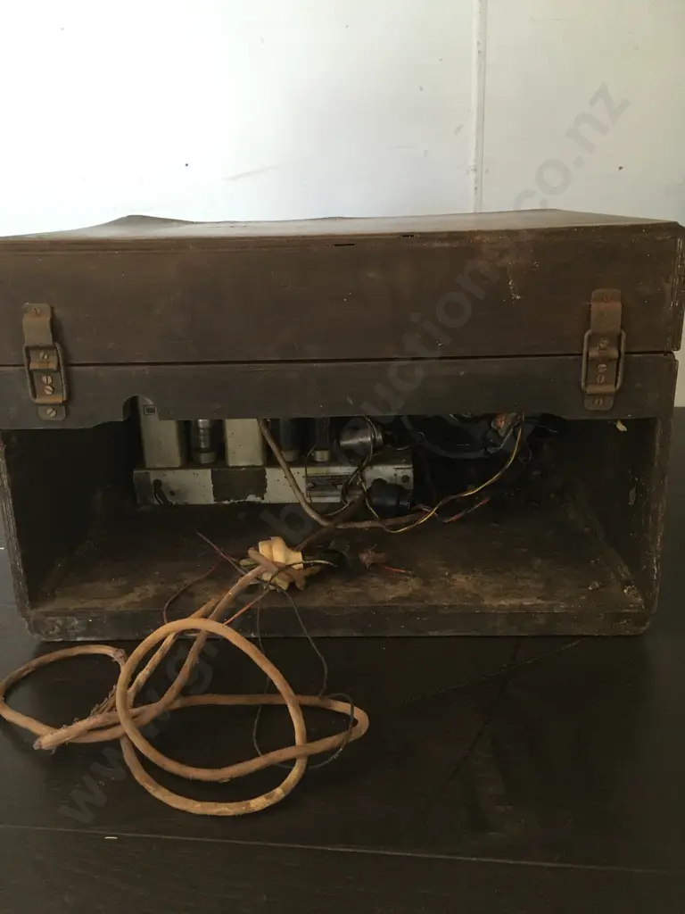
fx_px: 765
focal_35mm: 29
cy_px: 457
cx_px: 342
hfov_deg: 48.2
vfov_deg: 61.7
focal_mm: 4.15
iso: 200
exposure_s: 1/25
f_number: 2.2
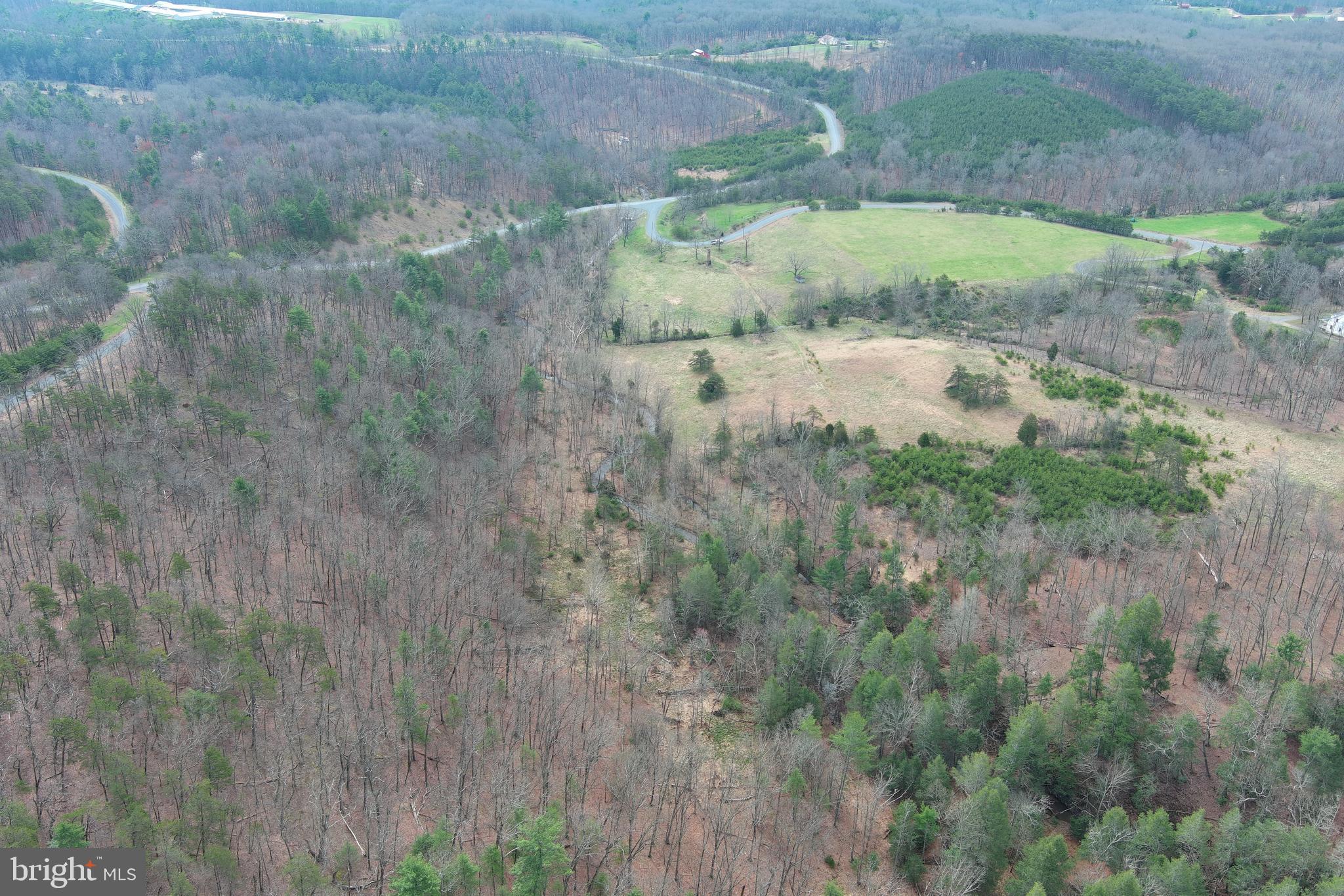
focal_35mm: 29
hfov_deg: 63.7
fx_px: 1083
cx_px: 672
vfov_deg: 45.0
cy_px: 448
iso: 100
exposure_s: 1/347
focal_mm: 10.57
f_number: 2.8
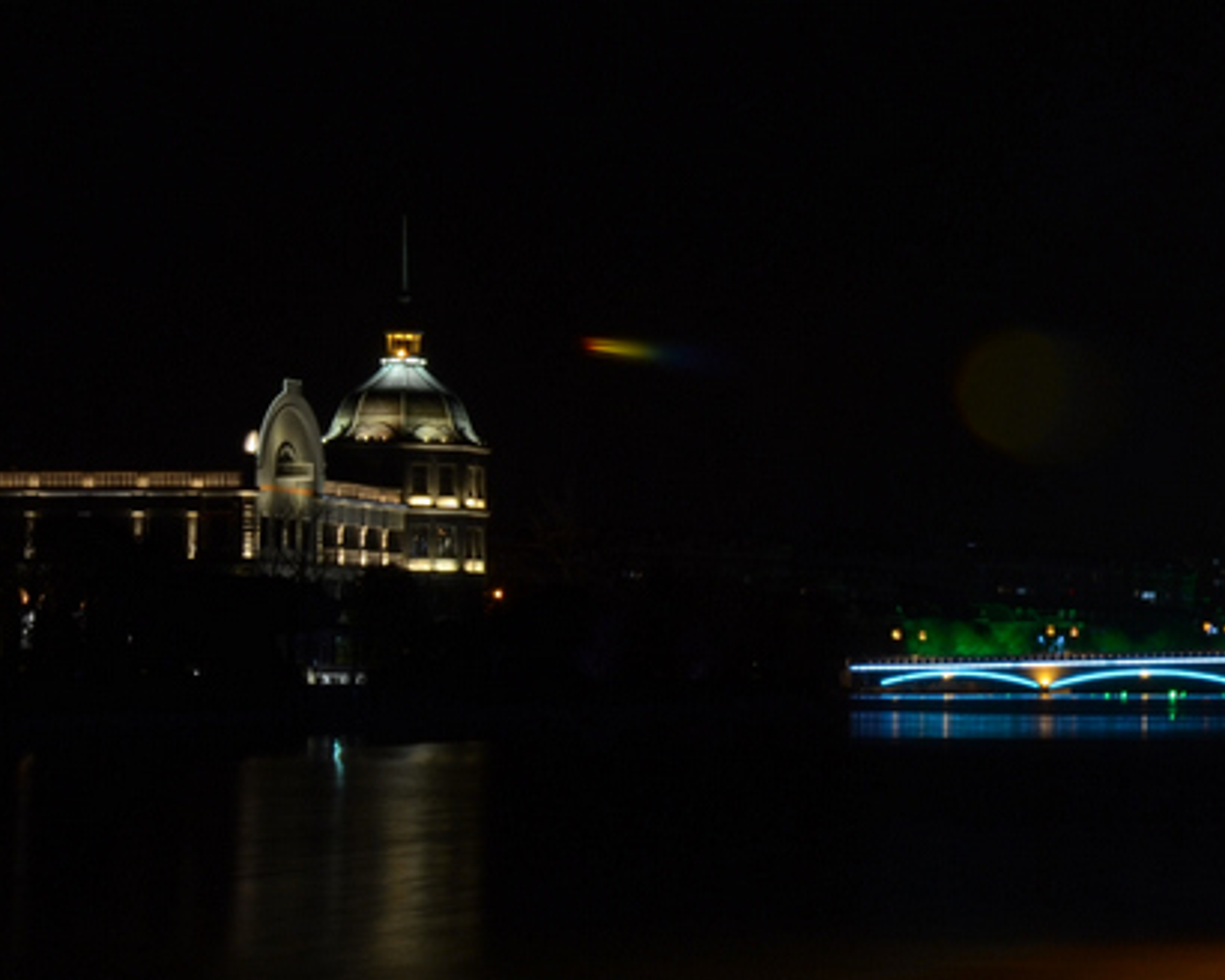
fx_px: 3807
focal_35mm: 105
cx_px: 1410
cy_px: 442
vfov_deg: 14.7
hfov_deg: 17.5
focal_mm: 30
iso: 100
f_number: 18
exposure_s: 6
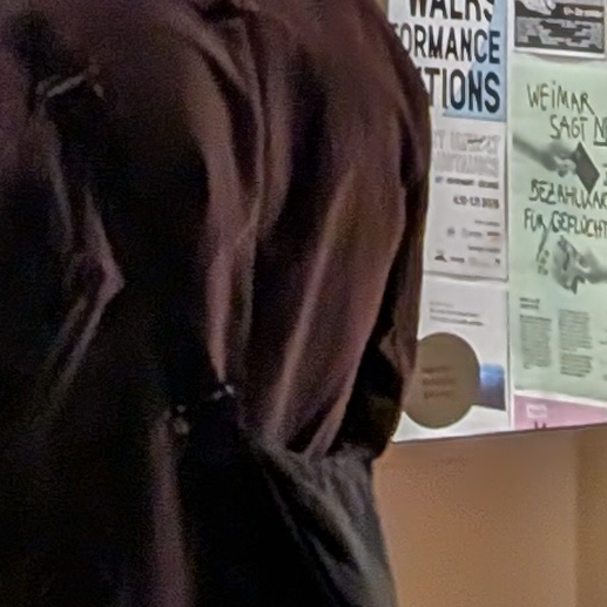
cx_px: 1677
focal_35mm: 342
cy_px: -200
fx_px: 6785
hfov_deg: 4.9
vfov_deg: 5.1
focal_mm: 6.9
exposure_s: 1/33.3
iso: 163
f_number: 1.68
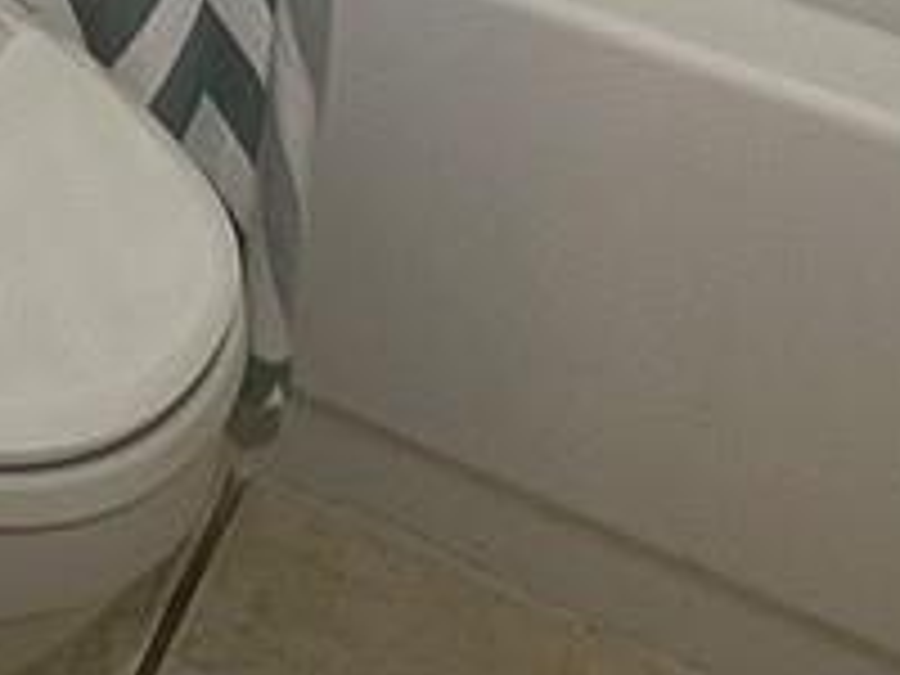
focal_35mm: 104
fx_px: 2704
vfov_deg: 9.5
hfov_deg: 17.0
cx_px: -477
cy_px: -1588
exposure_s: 1/151
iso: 32
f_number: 1.8
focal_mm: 1.57
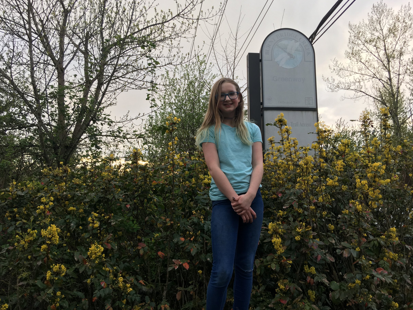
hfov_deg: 60.0
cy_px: 151
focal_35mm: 30
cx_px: 206
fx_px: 358
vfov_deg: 46.8
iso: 32
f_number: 2.2
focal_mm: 4.15
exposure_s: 1/120
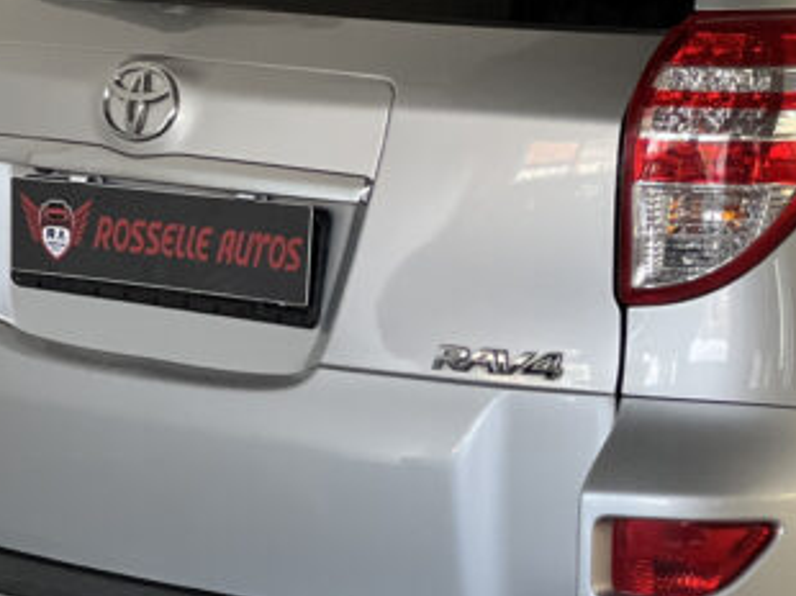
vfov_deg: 7.5
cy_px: 298
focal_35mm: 199
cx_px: 801
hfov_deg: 9.9
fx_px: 4572
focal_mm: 9
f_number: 2.8
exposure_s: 1/90
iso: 250
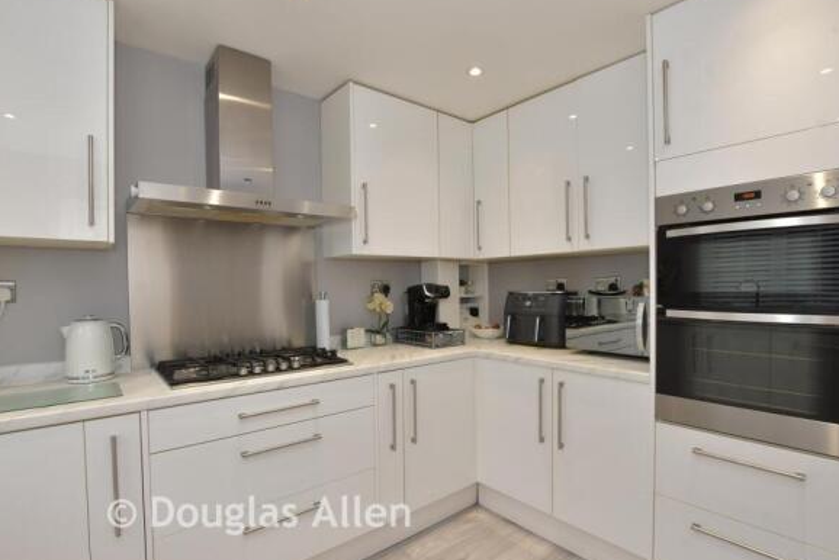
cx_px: 416
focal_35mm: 17
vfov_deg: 70.5
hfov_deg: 93.2
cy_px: 295
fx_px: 396
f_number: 8
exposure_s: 1/15
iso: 250
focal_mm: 10
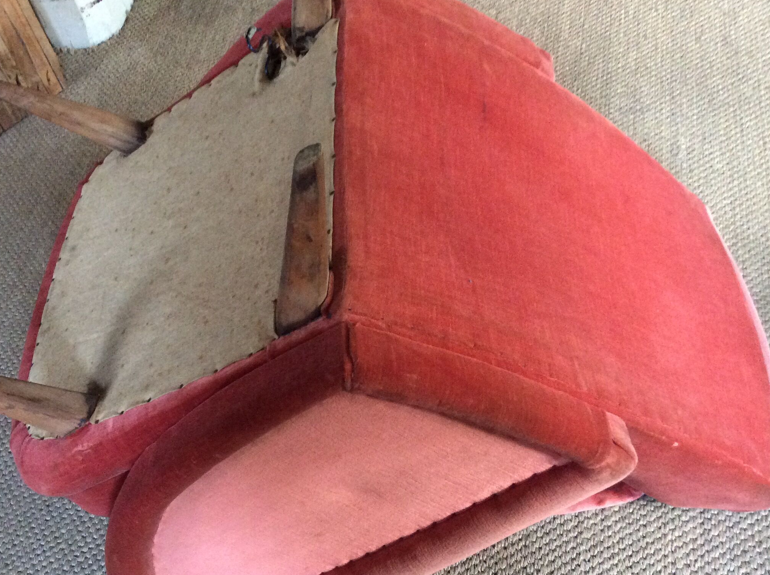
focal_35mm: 41
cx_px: 324
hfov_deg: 45.7
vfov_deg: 35.0
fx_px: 911
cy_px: 309
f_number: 2.4
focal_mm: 3.3
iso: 320
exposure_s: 1/20
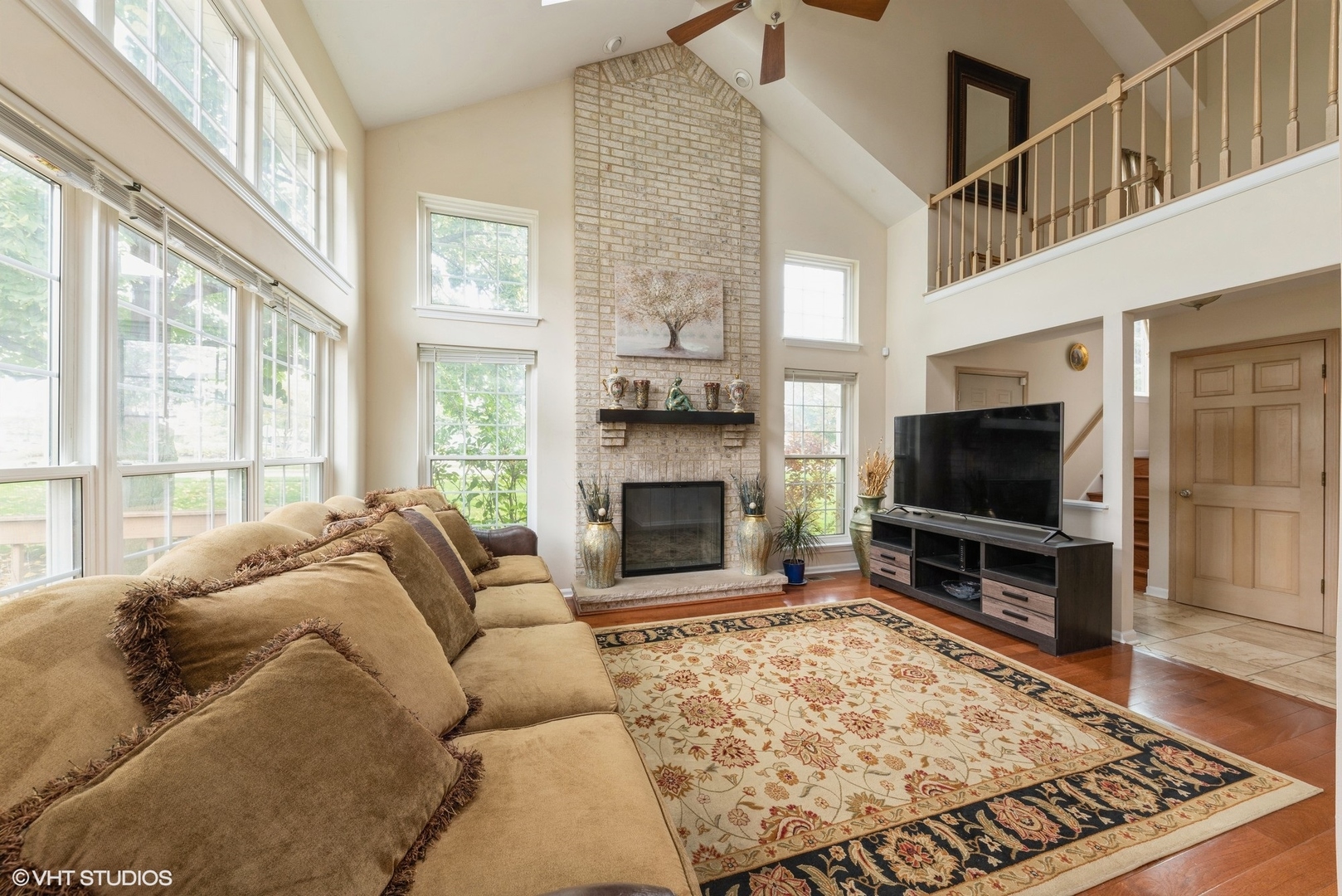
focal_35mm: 13
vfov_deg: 85.5
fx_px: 485
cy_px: 448
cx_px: 671
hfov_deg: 108.3
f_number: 9
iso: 200
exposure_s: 1/5
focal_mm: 13
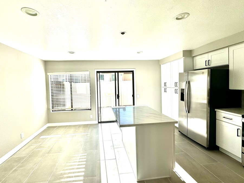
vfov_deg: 78.0
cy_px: 87
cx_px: 112
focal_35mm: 16
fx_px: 113
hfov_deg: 94.3
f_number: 2.2
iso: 50
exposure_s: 1/1126
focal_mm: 2.22
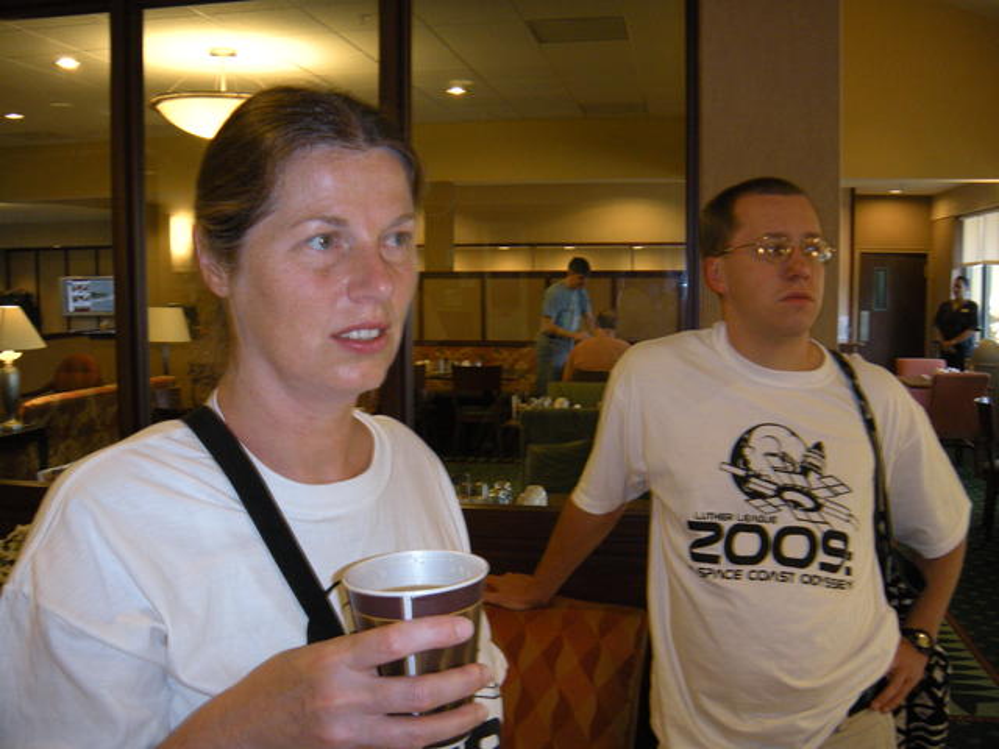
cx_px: 500
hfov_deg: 52.6
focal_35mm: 35
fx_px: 1010
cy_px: 374
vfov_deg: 40.7
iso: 200
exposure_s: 1/30
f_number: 3.8
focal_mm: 5.9
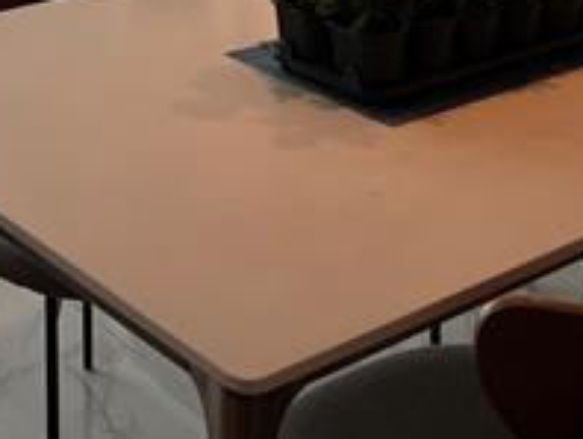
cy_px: -250
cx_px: 56
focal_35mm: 84
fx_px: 1416
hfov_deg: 22.7
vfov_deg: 15.9
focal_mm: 5.7
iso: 50
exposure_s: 1/441
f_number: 1.5
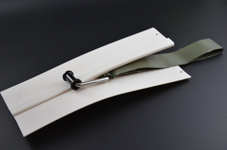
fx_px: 453
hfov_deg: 28.1
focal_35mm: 72
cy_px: 75
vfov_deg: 18.8
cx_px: 114
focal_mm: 48
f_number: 4.8
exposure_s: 1/40
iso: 800
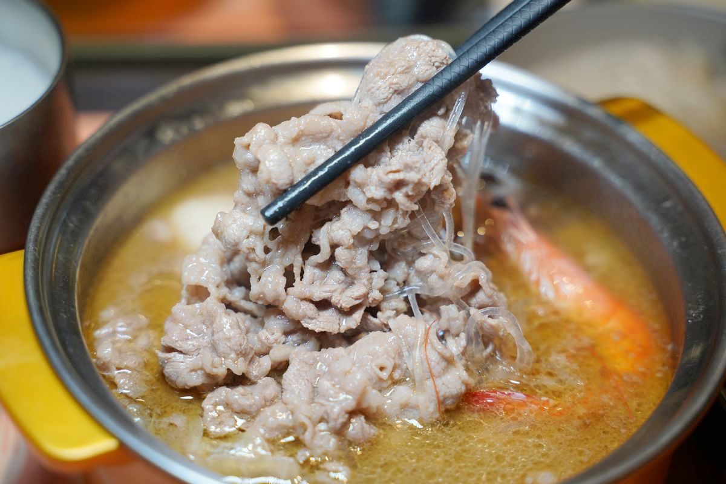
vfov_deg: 18.2
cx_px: 363
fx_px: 1512
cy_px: 242
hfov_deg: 27.0
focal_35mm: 75
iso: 250
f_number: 4
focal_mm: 75
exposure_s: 1/80
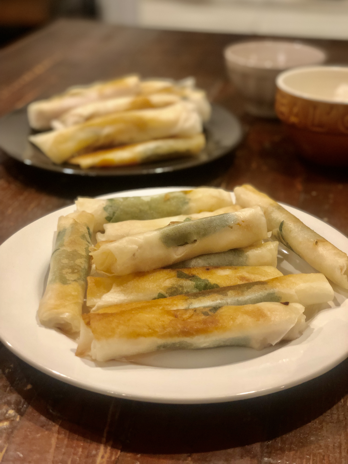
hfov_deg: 28.0
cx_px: 174
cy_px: 232
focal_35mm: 52
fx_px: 697
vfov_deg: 36.8
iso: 125
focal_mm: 6
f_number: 2.4
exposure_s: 1/30
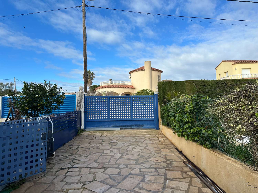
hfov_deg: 71.6
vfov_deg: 56.8
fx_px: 179
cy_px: 96
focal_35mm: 24
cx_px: 129
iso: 80
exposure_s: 1/3472
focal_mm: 6.86
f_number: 1.78
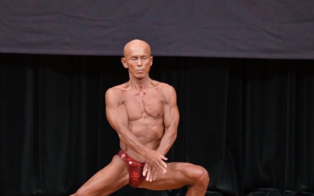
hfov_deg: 5.1
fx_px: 3541
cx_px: 126
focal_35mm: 414
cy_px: 134
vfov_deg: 3.2
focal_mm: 210
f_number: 5.6
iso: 5000
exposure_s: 1/400
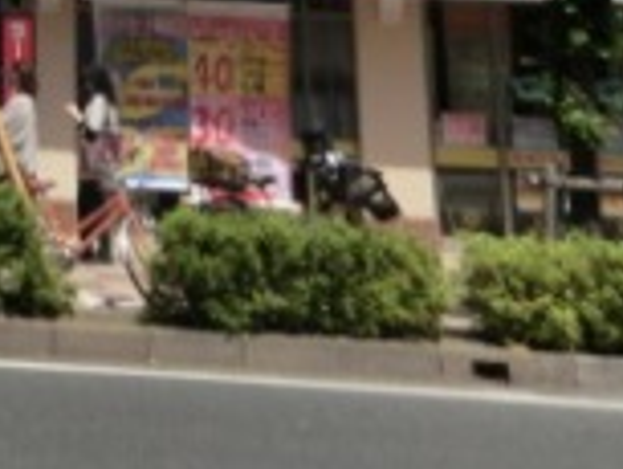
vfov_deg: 13.7
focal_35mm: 94
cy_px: -432
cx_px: -350
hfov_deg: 18.2
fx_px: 1693
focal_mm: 4.3
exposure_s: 1/250
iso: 80
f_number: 7.5
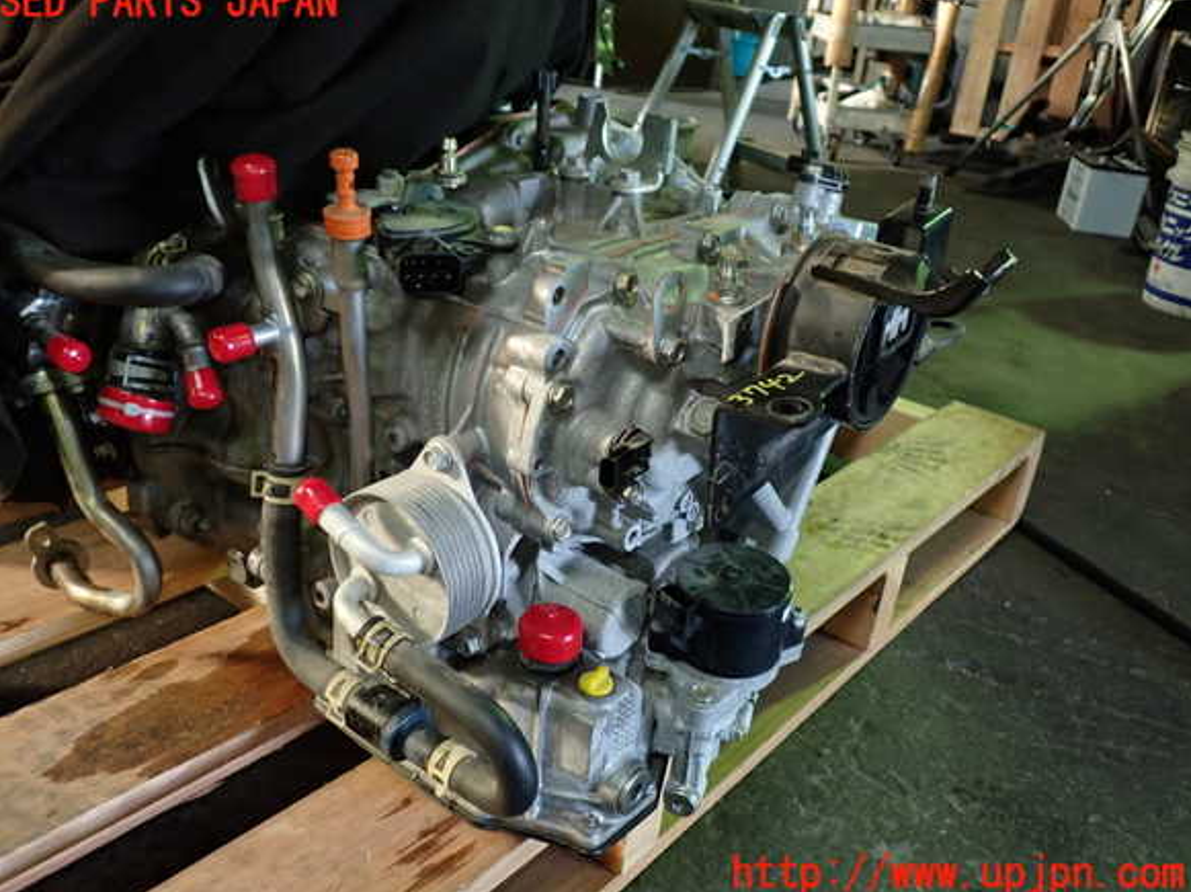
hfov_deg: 58.4
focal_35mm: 31
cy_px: 439
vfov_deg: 45.4
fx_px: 1066
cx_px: 580
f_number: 2.3
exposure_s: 1/30
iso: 250
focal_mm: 5.4
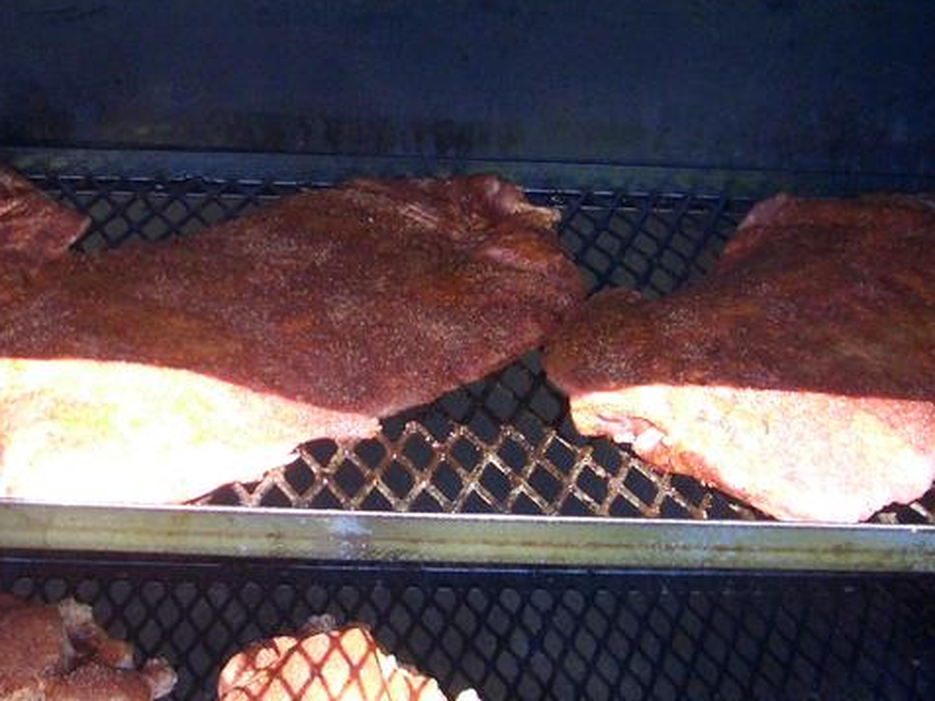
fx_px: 1783
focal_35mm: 66
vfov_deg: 22.3
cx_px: 237
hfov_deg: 28.9
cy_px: 391
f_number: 2.6
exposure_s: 1/250
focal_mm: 5.8
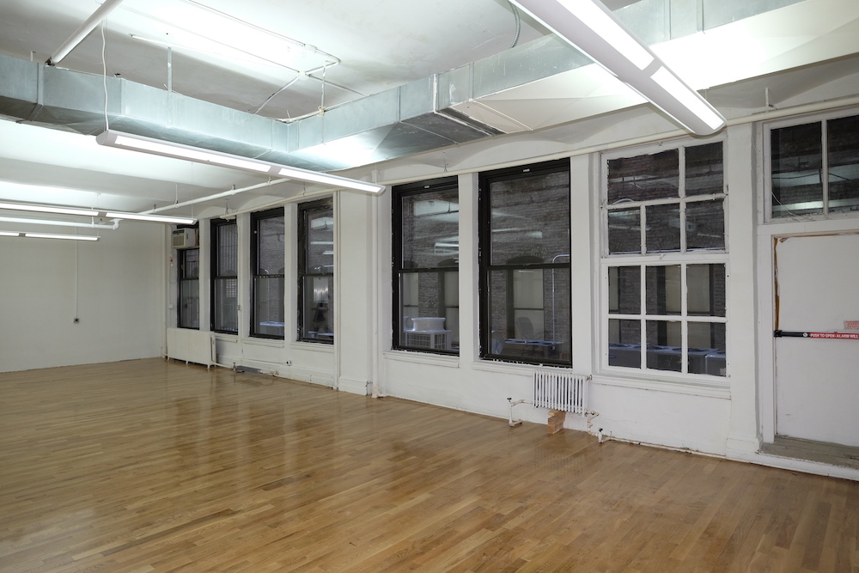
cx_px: 430
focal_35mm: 21
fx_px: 501
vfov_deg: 59.5
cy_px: 286
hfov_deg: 81.2
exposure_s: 1/60
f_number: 2.8
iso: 640
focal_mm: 14
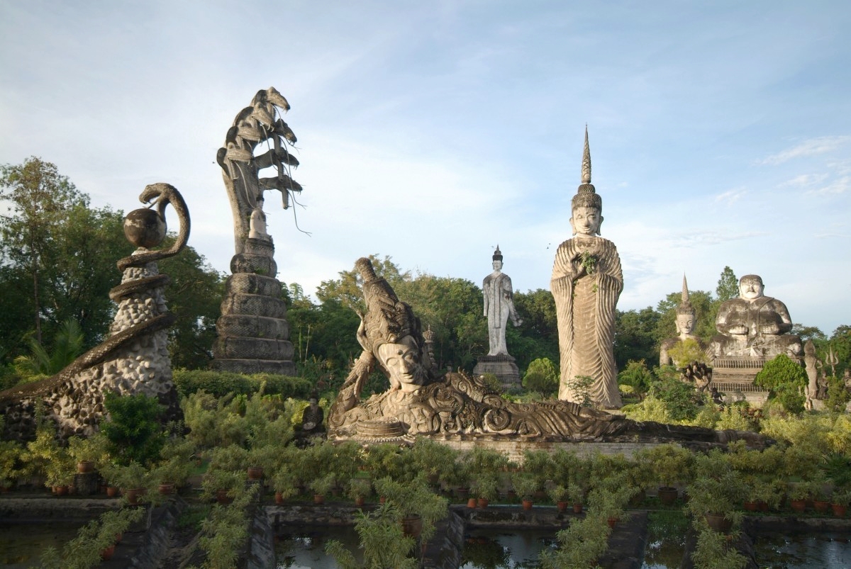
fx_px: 710
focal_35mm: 30
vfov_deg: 43.7
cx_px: 426
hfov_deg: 61.9
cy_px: 284
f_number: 5.6
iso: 100
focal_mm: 20
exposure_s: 1/90
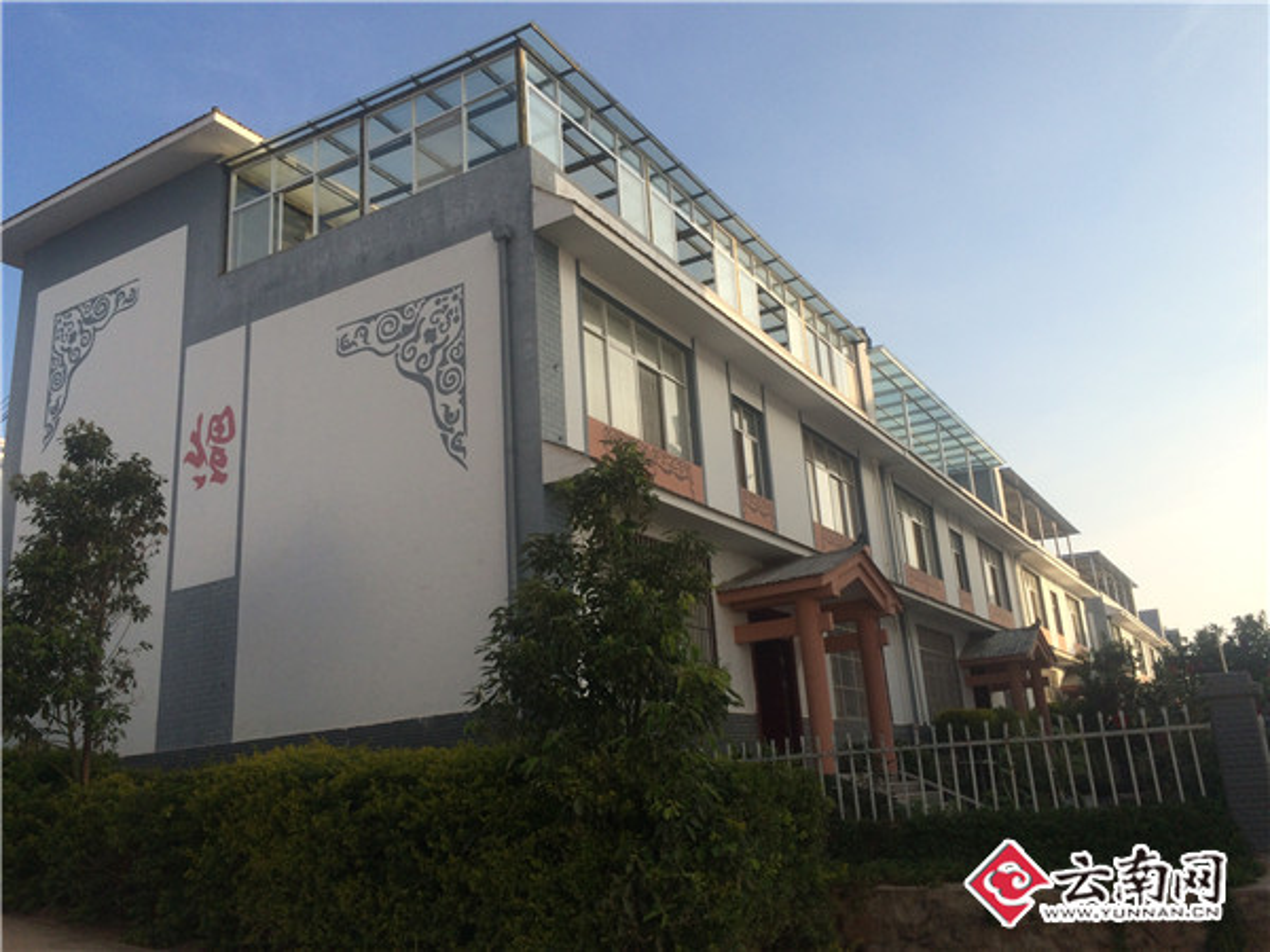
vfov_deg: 48.2
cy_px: 476
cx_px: 635
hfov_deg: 61.7
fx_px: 1064
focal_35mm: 29
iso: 32
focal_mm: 4.15
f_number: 2.2
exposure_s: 1/1001
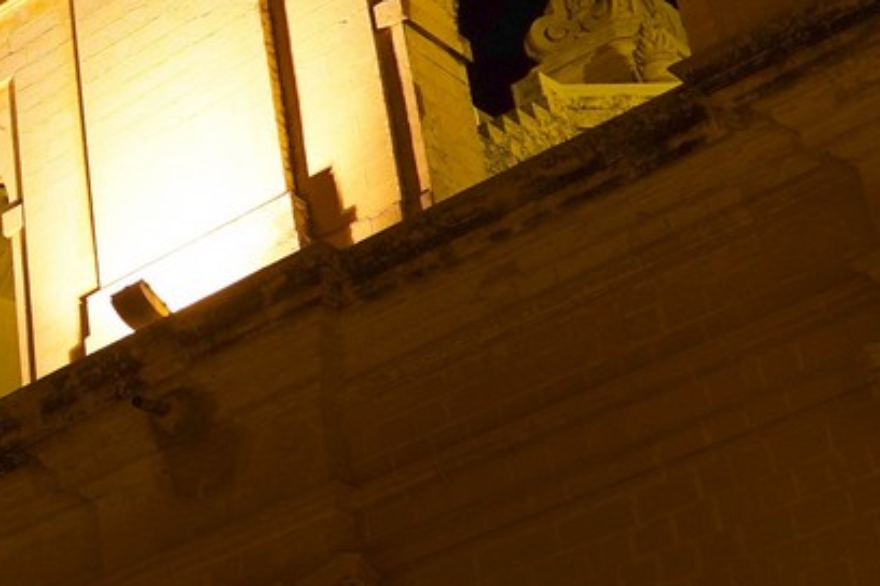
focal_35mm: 97
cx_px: -393
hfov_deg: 18.8
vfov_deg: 14.1
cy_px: 203
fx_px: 2371
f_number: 2.8
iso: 800
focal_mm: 33
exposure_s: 1/25
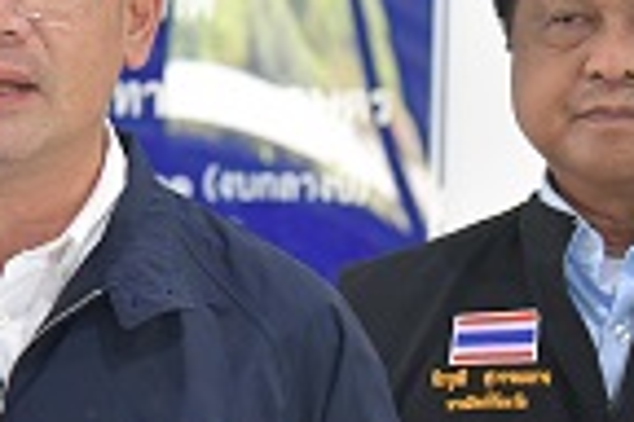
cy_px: 240
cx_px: 132
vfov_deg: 4.5
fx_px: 5336
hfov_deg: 6.8
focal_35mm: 303
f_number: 4
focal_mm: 58
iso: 3200
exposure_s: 1/200
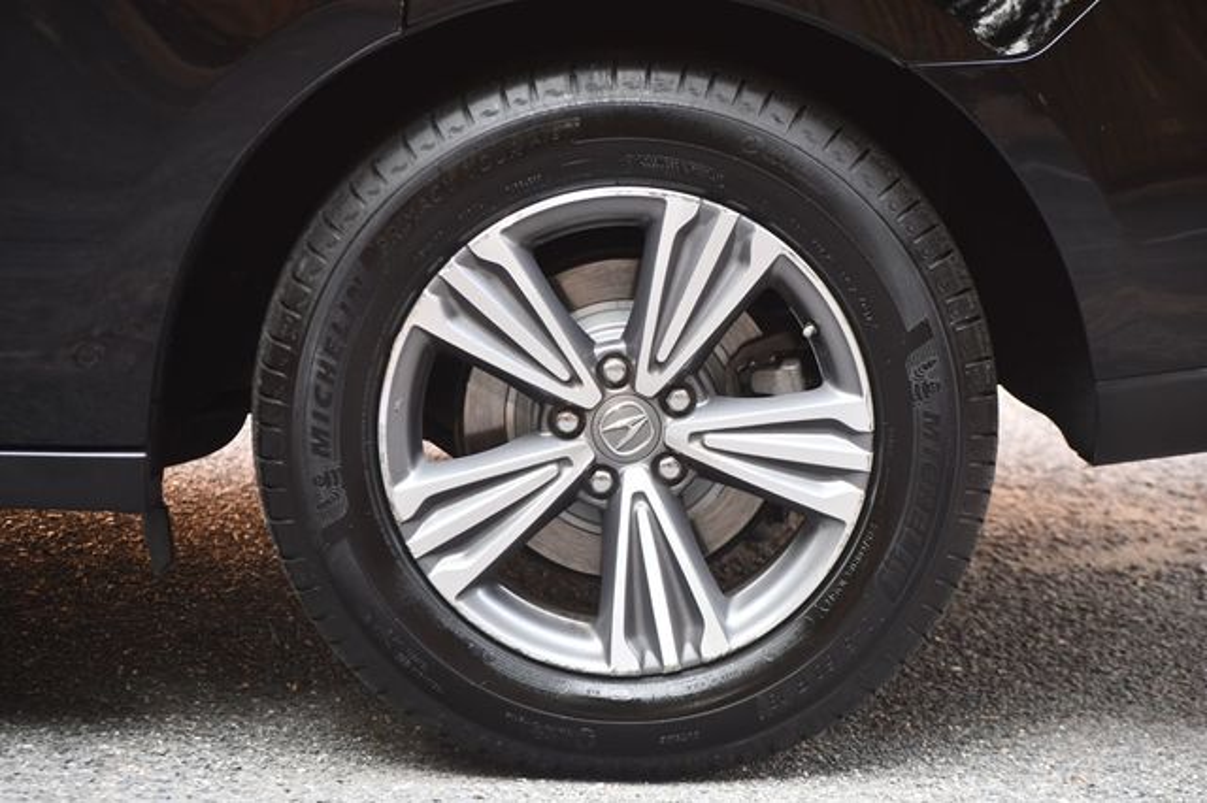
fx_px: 5831
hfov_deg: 11.8
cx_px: 604
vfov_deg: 7.9
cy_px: 402
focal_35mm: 174
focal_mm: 116
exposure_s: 1/250
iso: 800
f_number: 4.8
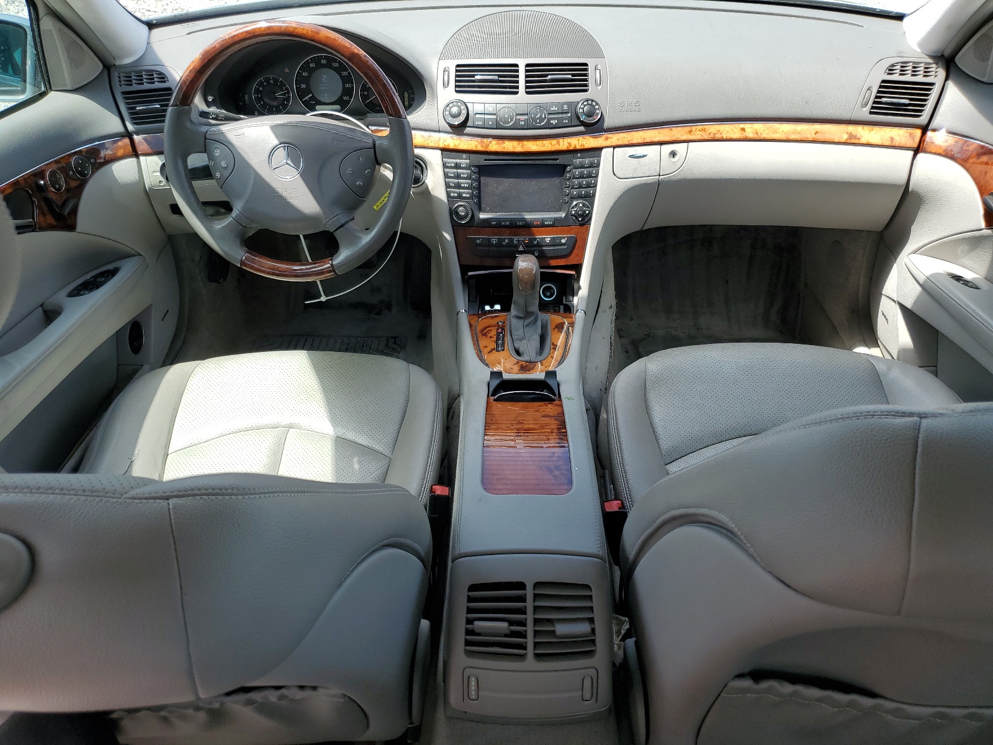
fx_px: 746
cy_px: 372
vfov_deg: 53.1
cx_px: 496
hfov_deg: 67.3
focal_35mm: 26
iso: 50
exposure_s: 1/833
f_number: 1.5
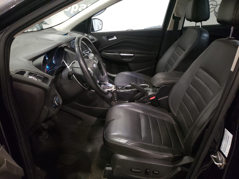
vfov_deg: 53.1
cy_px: 90
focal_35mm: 26
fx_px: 180
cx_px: 120
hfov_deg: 67.3
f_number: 1.5
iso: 598
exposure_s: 1/24
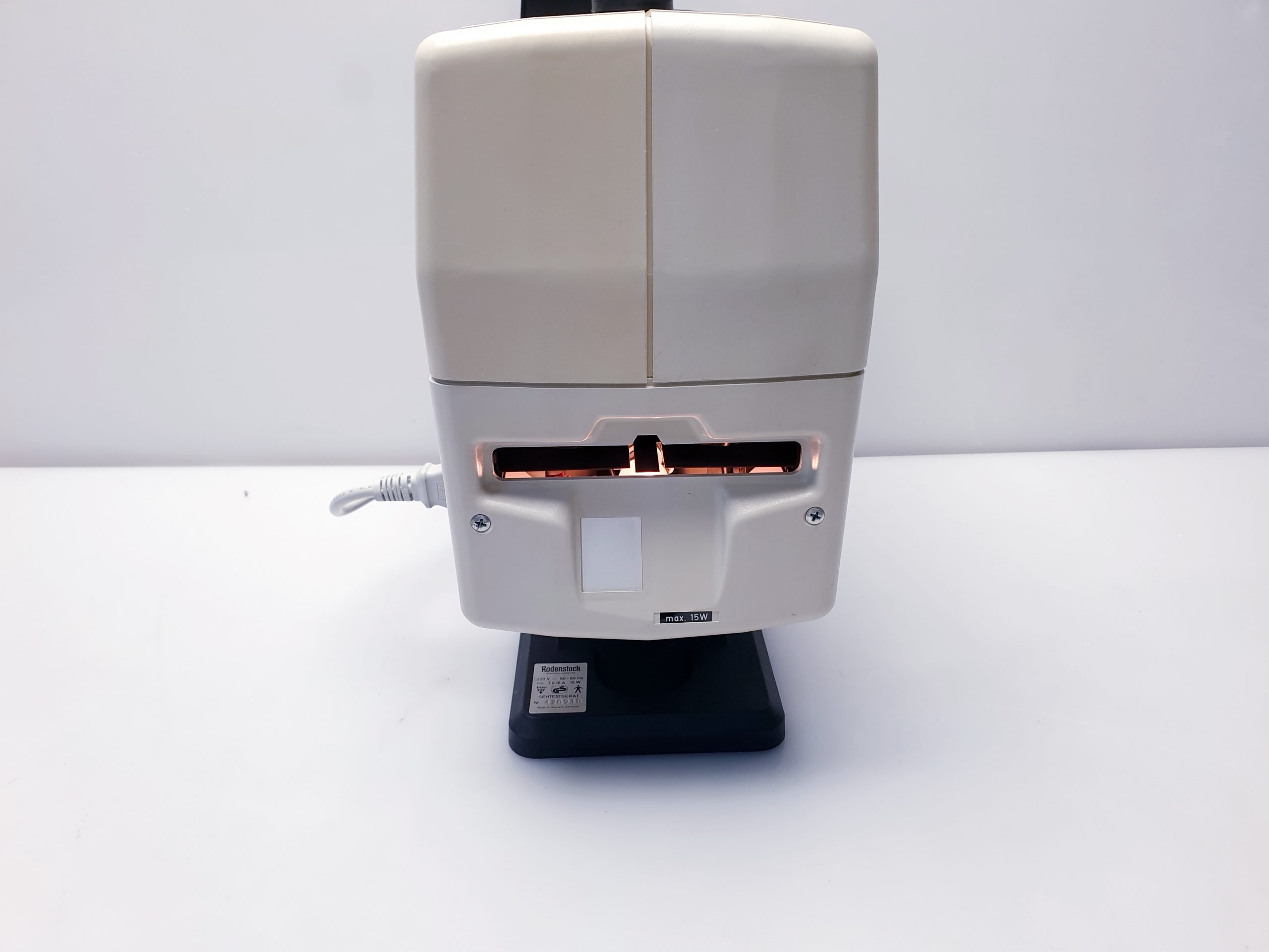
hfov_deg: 67.3
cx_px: 634
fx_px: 953
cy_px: 476
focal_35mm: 26
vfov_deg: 53.1
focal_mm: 4.3
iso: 80
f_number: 2.4
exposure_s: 1/100
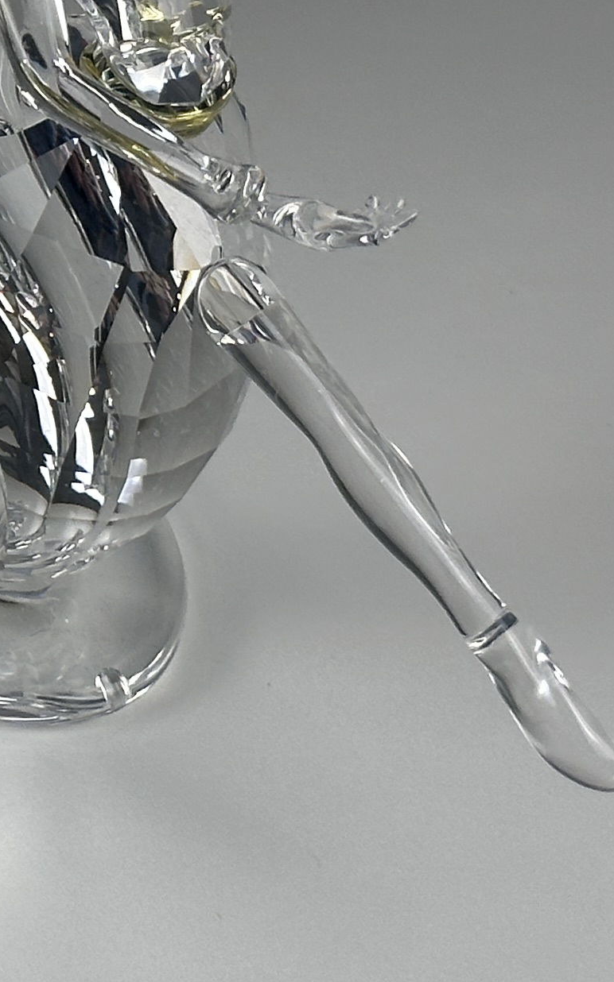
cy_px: 437
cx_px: -628
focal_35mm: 166
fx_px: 4446
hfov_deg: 7.6
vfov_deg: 12.6
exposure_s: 1/421
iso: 64
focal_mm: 6.86
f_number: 1.78
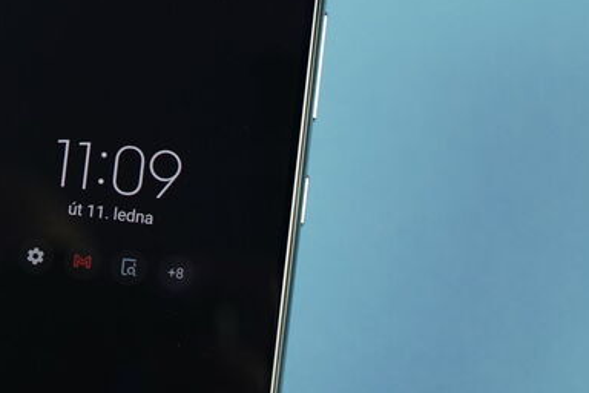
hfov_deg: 16.2
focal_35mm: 125
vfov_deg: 11.0
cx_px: 93
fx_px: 2045
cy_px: 261
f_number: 5
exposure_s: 1/125
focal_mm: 50
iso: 1250
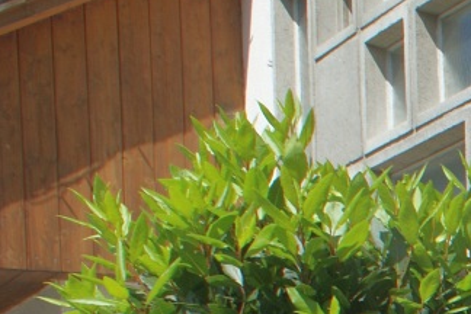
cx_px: 986
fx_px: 1635
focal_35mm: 125
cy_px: 589
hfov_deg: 13.6
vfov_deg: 10.3
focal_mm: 18
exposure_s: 1/160
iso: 100
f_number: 10
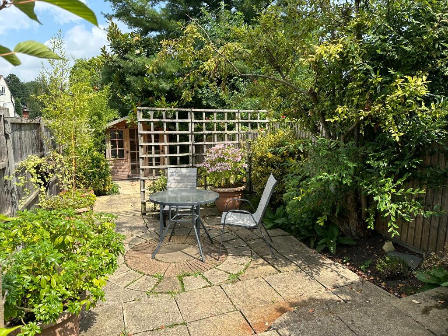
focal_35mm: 24
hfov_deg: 71.6
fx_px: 311
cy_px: 168
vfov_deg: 56.8
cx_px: 224
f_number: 1.78
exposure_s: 1/2070
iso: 80
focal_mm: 6.86
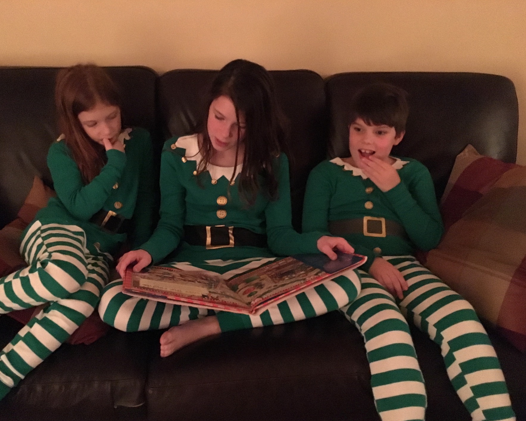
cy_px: 222
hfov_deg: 55.6
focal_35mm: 32
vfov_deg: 45.8
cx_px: 241
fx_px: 498
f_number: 2.2
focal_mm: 4.15
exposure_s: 1/15
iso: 2000
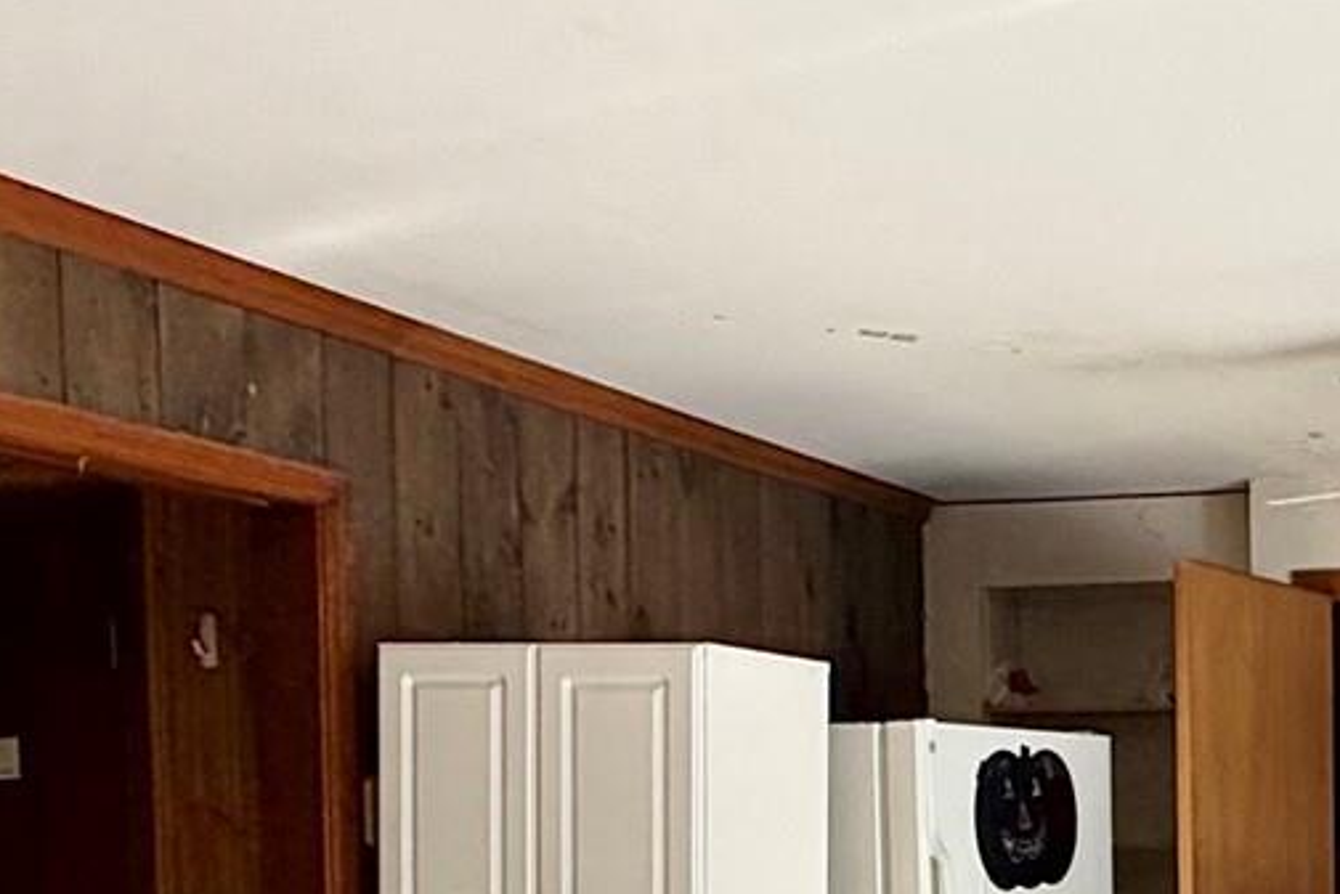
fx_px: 2197
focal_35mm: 59
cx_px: 1520
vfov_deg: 22.0
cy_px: 944
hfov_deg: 30.0
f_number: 2.2
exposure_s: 1/231
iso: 64
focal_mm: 2.22
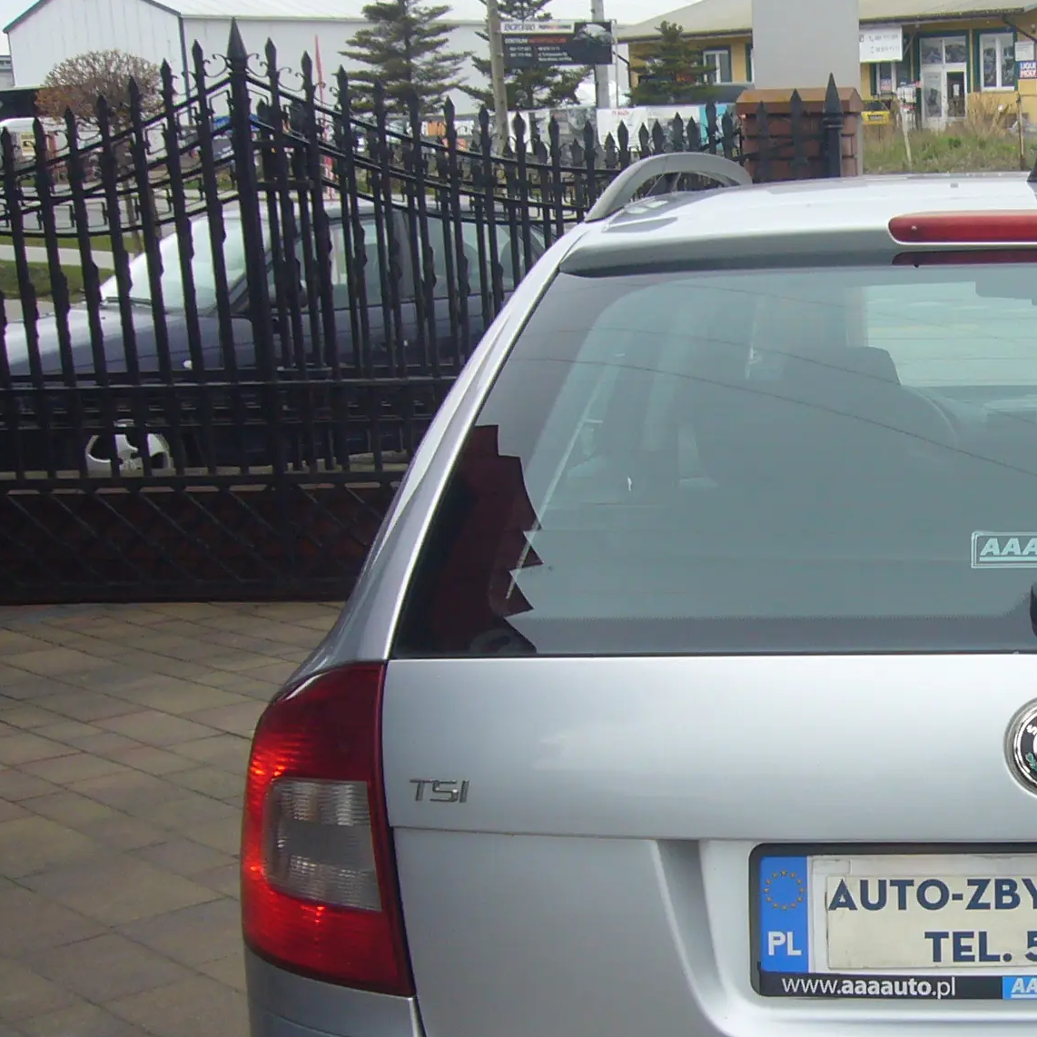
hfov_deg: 26.5
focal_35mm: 61
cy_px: 707
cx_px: 1063
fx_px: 2067
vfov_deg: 27.9
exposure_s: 1/200
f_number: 2.8
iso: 80
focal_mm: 4.6
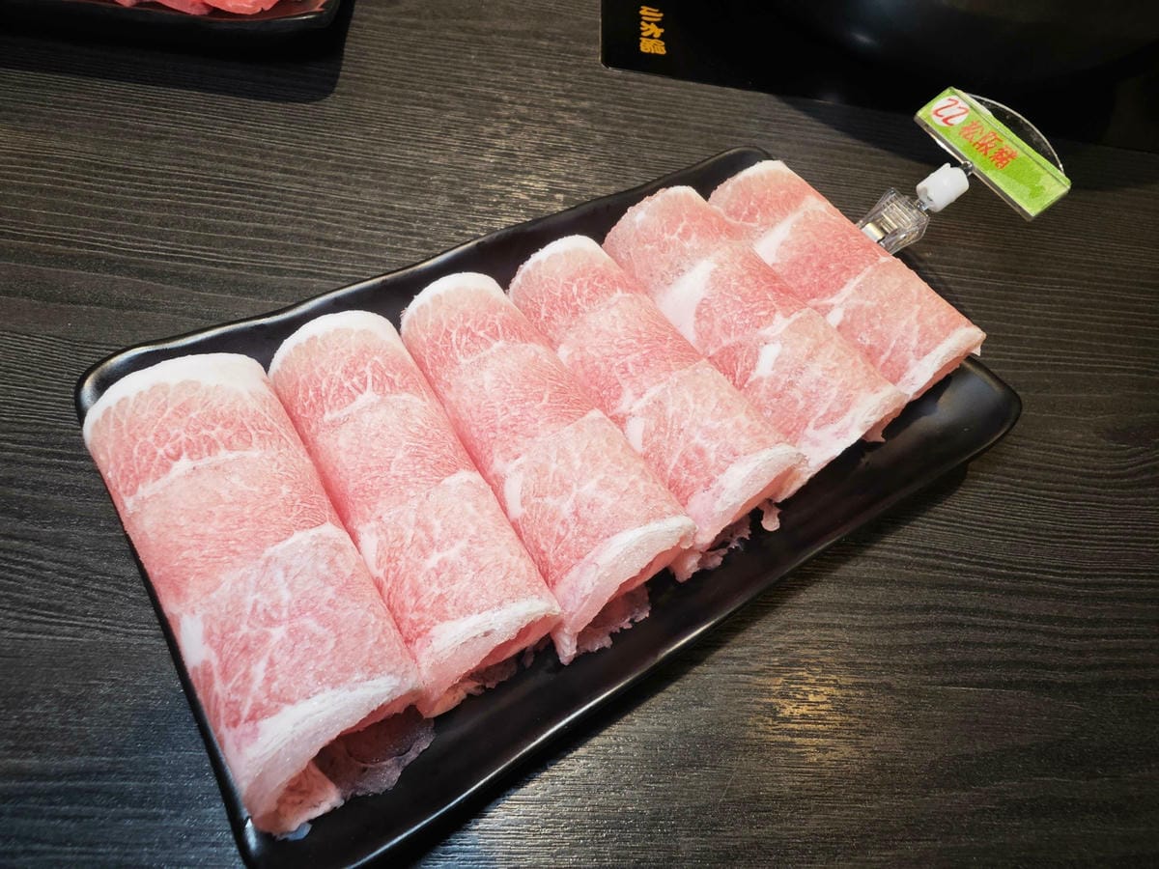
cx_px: 580
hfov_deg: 84.7
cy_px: 434
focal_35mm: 19
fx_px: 636
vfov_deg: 68.7
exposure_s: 1/120
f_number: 1.8
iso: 80
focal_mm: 2.03
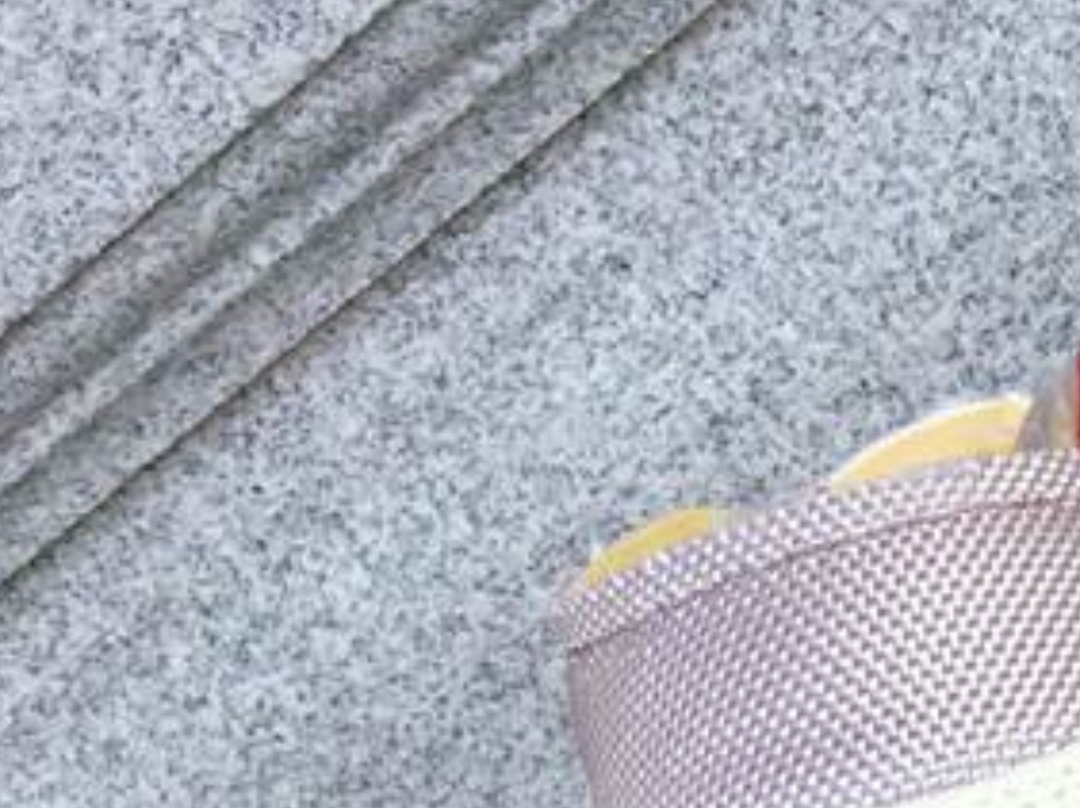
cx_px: 1390
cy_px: 913
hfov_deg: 18.5
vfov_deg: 14.5
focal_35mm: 99
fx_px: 3086
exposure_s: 1/445
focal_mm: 3.3
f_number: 2.4
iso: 25
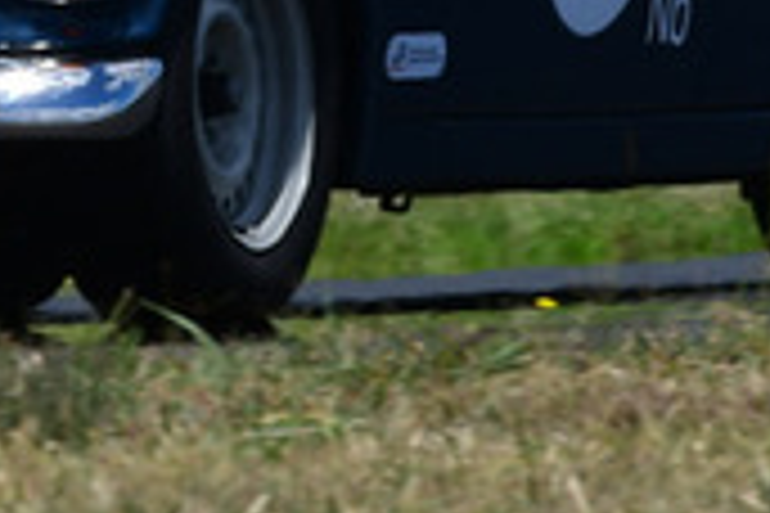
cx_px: -189
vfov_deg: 0.7
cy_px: -603
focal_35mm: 2110
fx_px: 45127
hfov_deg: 1.0
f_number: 10
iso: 200
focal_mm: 300
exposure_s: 1/640
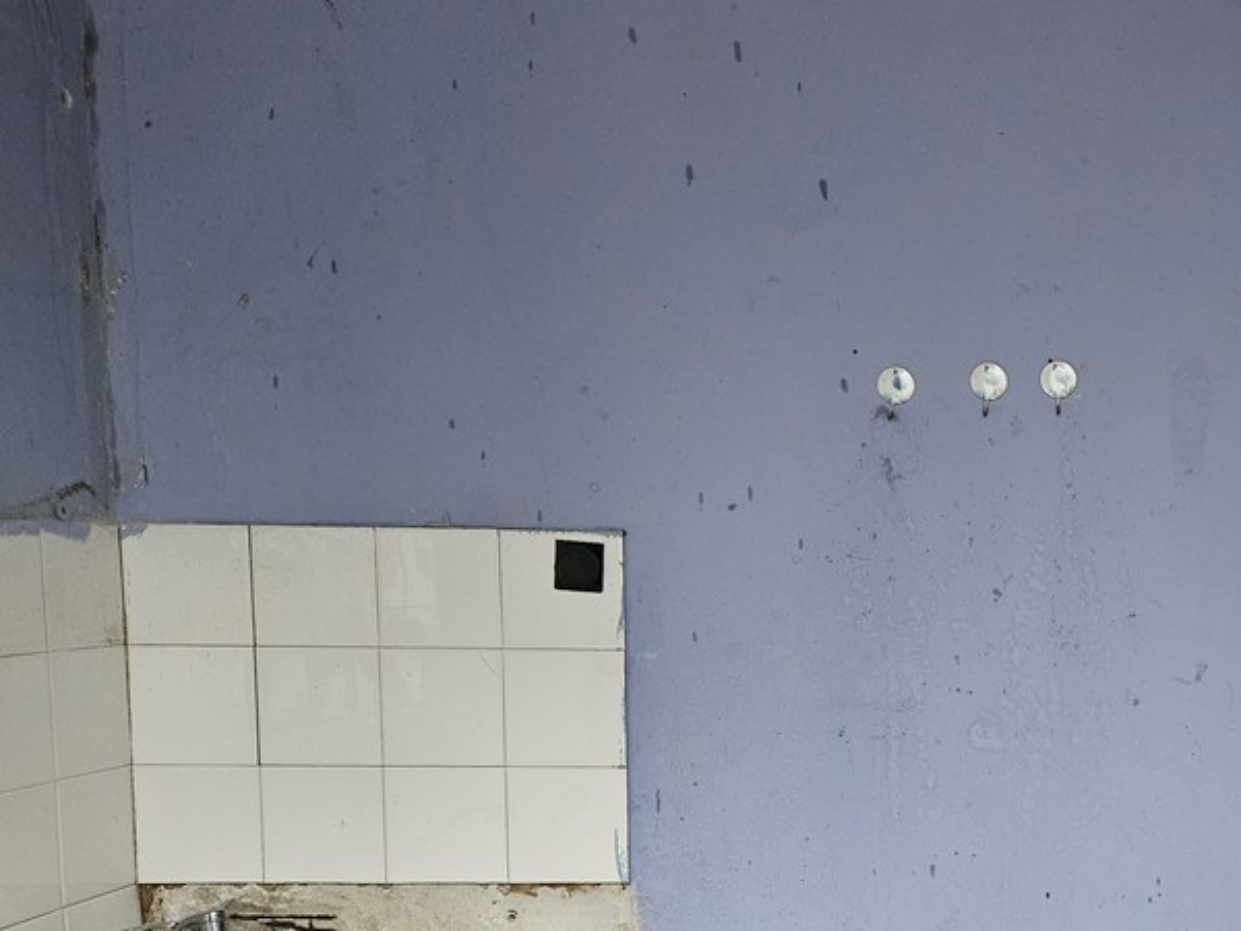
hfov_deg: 37.4
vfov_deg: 30.8
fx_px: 1649
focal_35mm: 46
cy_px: 728
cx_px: 1208
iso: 640
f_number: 1.8
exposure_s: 1/33.3
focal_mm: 5.4
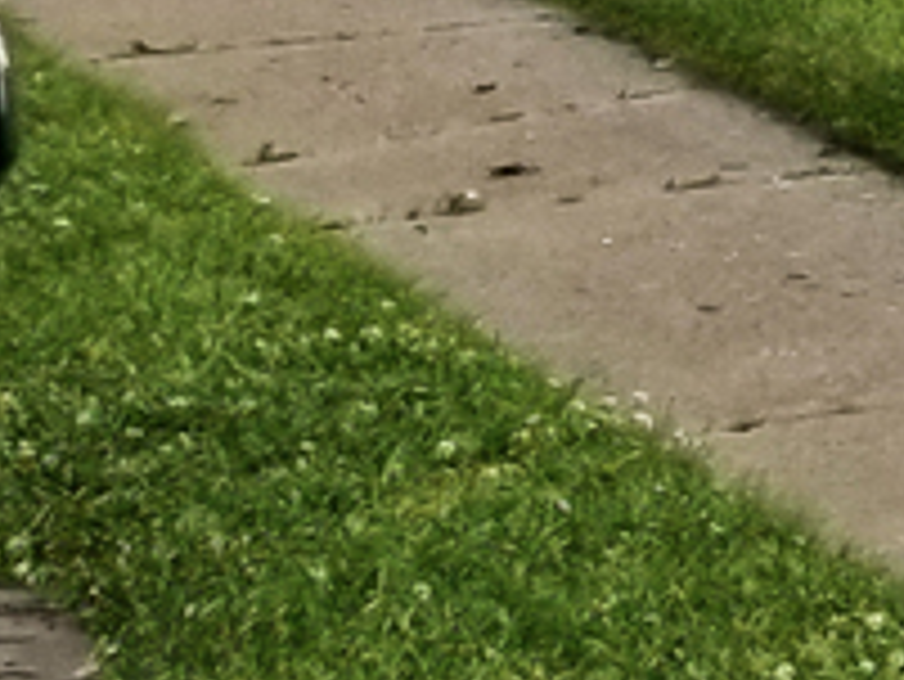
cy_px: -1220
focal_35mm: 186
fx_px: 4860
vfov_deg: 7.3
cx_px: 3054
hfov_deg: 8.3
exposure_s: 1/1444
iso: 50
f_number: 1.7
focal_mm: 4.25
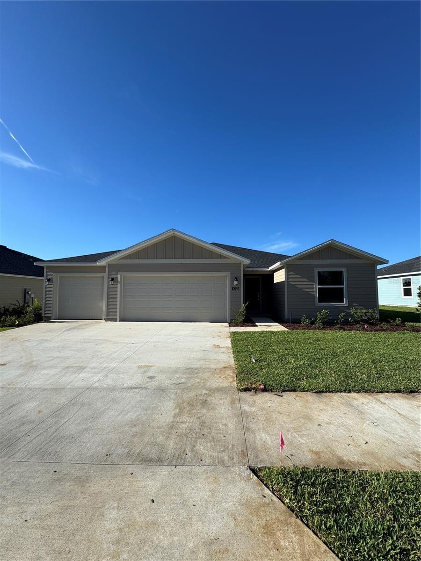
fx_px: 227
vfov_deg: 102.1
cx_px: 210
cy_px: 280
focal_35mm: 14
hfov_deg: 85.7
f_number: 2.2
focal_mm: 2.22
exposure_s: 1/1927
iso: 50
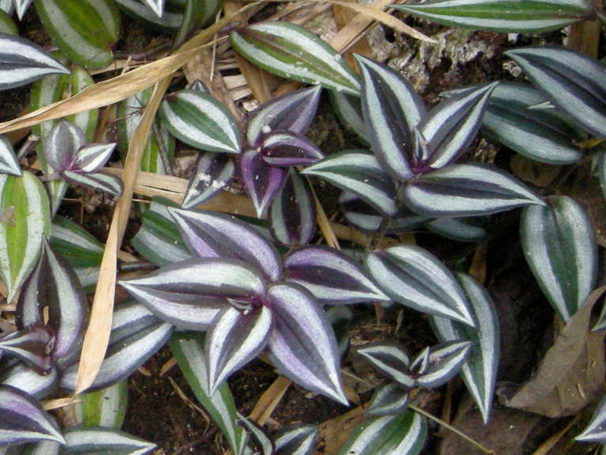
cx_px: -166
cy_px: 132
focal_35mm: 110
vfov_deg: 13.4
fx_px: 1926
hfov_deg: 16.9
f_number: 2.7
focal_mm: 7.5
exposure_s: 1/51
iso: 267
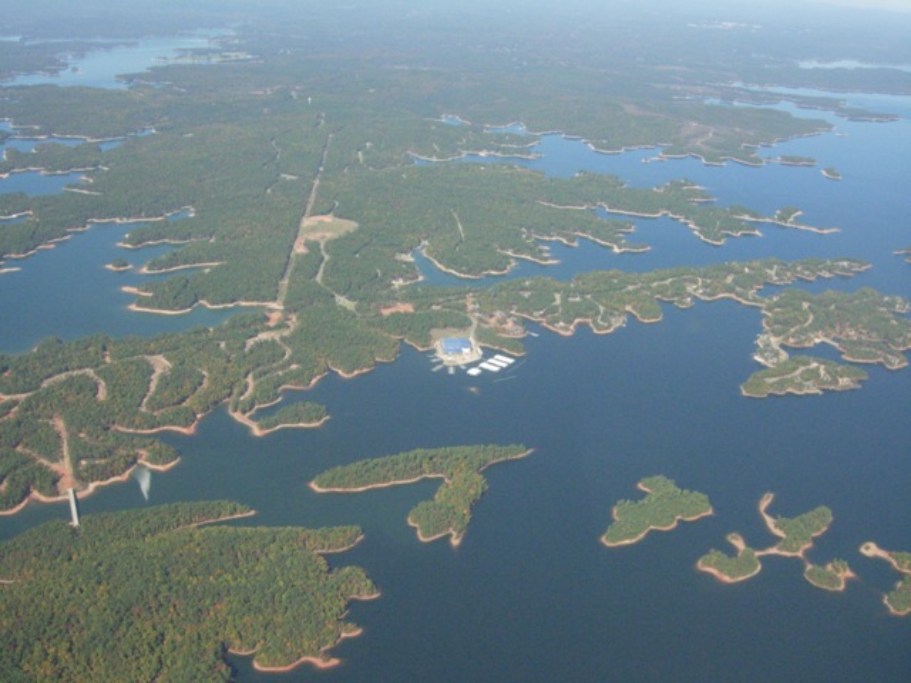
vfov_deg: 39.7
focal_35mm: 36
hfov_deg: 51.4
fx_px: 947
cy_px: 342
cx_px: 456
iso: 400
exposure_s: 1/1024
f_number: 7.6
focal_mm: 7.5
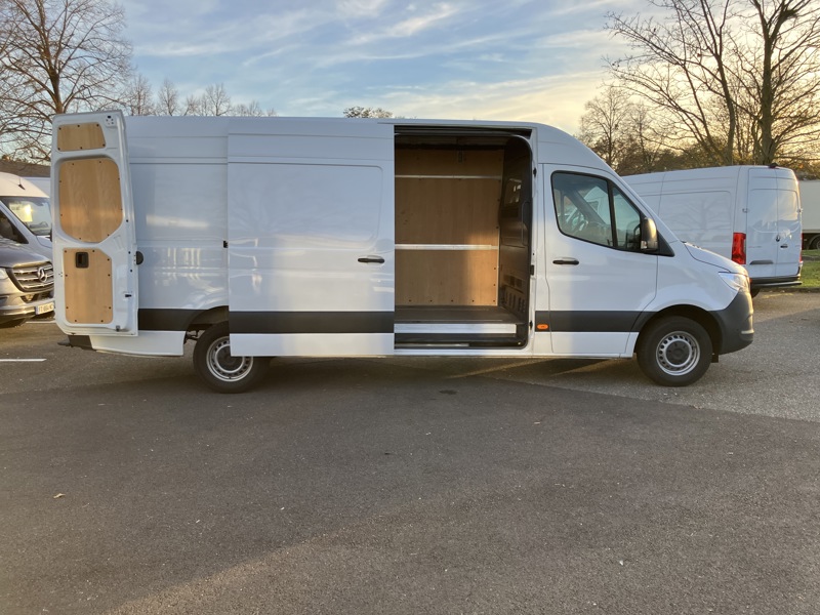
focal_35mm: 28
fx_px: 663
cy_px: 308
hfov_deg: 63.4
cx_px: 410
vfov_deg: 49.7
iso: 25
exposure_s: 1/245
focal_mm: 3.99
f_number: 1.8
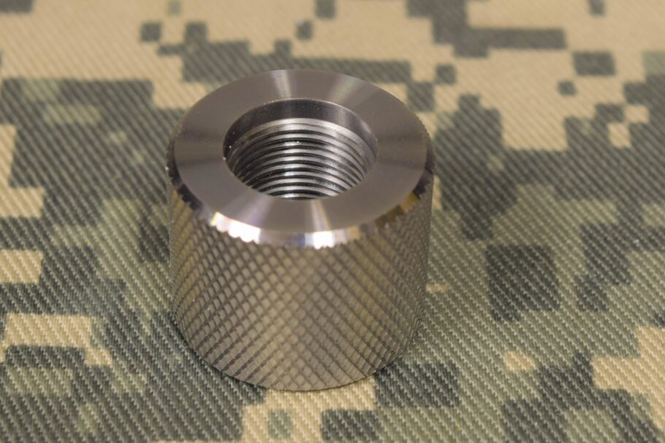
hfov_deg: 22.0
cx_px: 304
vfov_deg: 14.8
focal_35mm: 93
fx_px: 1709
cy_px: 235
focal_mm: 55
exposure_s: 1.3
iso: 100
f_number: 10
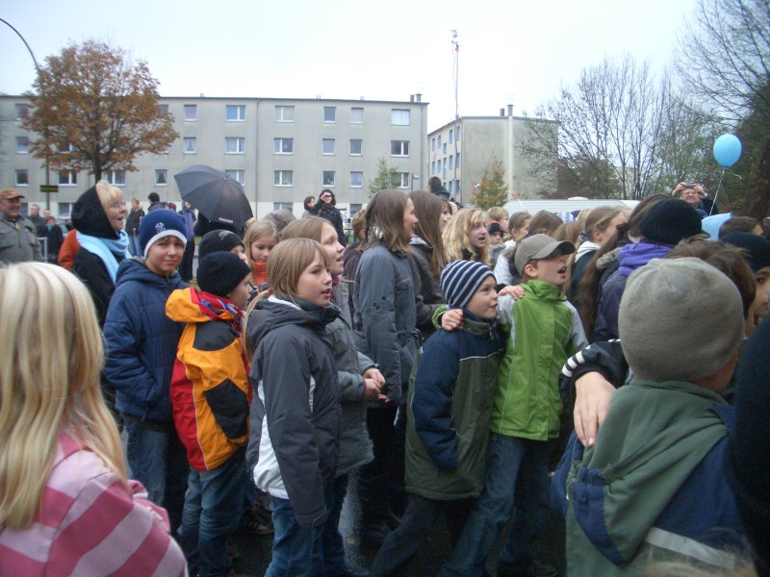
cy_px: 288
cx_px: 385
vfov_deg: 40.7
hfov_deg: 52.6
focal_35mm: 35
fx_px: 779
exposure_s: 1/100
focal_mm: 5.8
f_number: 2.6
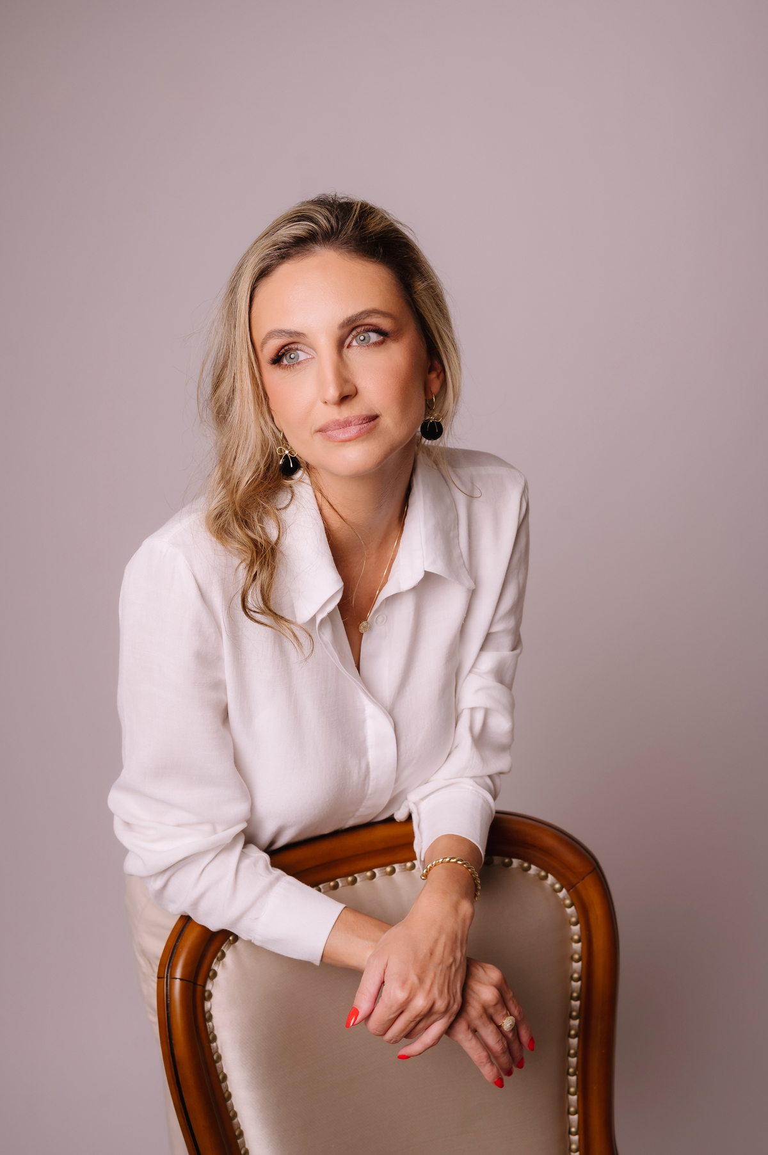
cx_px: 384
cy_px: 578
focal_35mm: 50
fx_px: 1602
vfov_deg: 39.6
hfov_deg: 27.0
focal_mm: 50
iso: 100
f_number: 5
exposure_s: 1/160
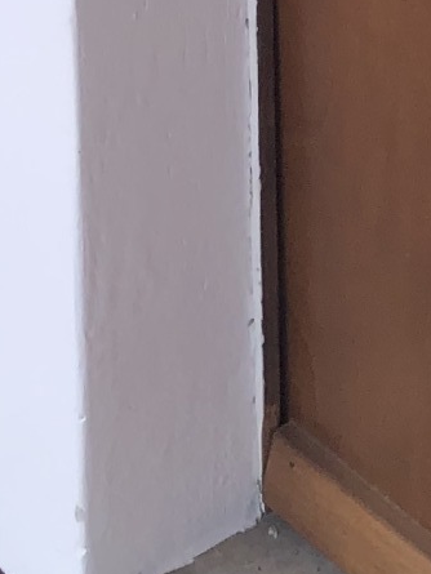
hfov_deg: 8.9
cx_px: 732
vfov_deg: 10.1
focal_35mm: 161
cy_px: -966
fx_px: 2672
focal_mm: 3.99
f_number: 1.8
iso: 20
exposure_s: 1/436
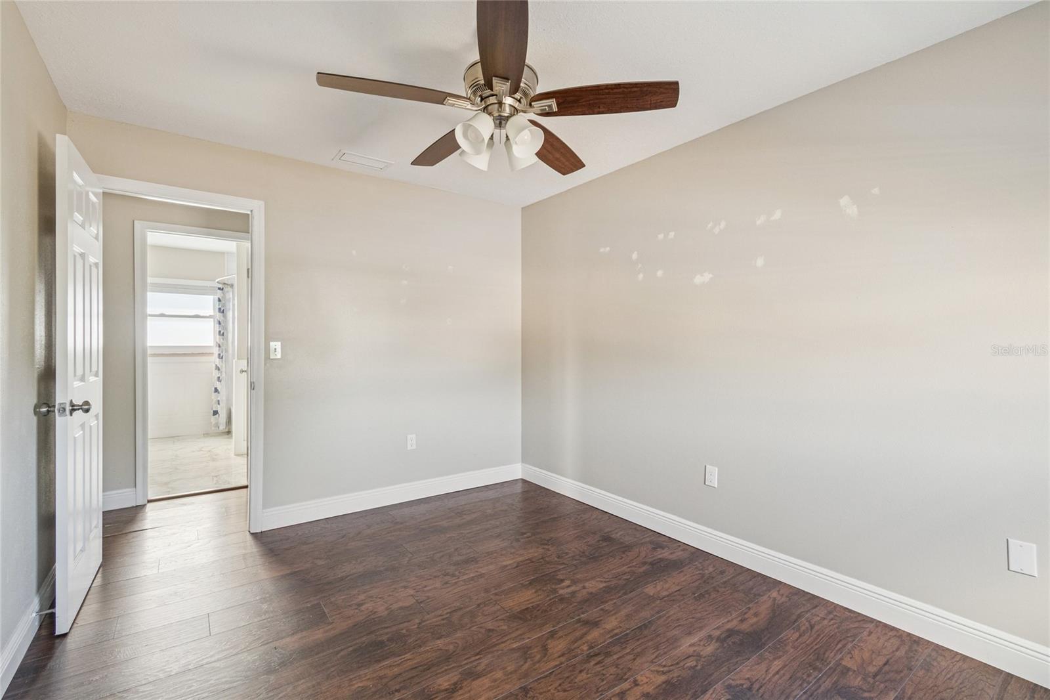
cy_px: 350
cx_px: 525
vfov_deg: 77.3
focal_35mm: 15
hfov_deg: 100.4
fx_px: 437
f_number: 7.1
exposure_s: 1/40
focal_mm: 10
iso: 640
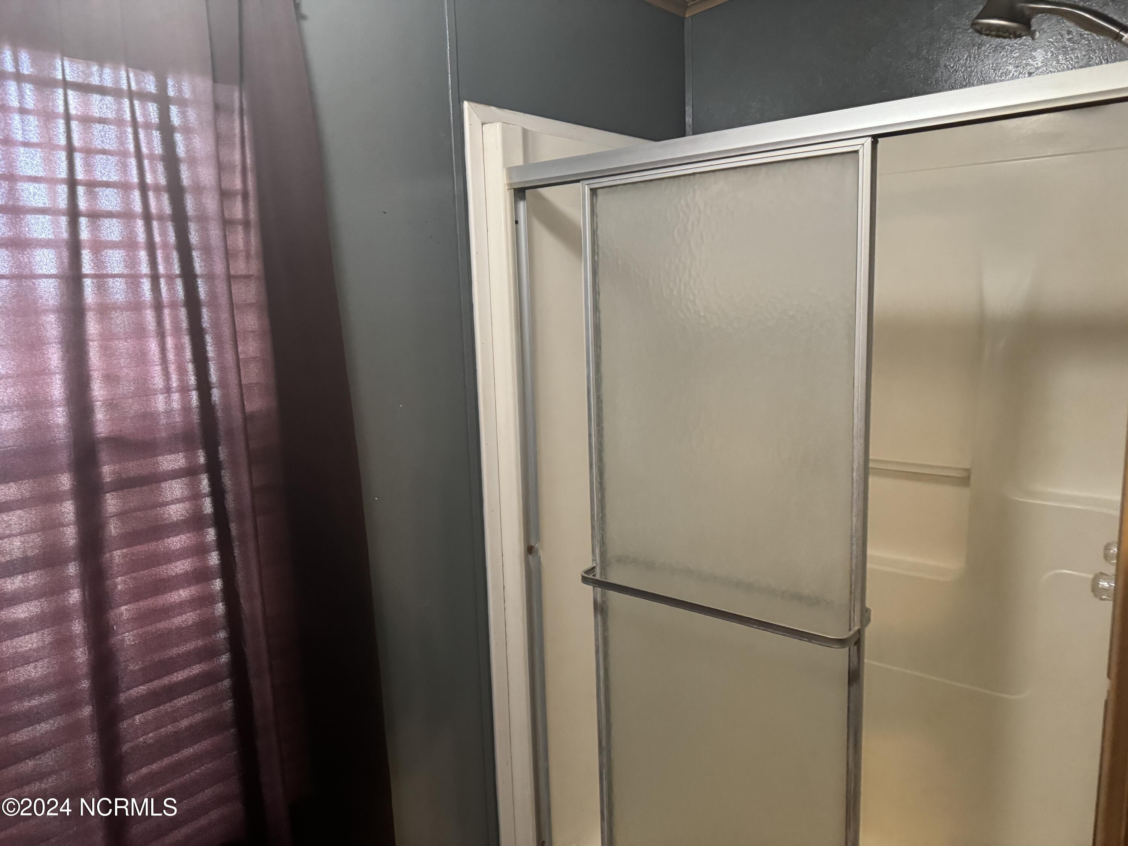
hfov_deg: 71.6
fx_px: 782
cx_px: 564
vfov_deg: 56.8
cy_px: 423
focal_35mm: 24
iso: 640
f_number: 1.78
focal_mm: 6.86
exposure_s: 1/60
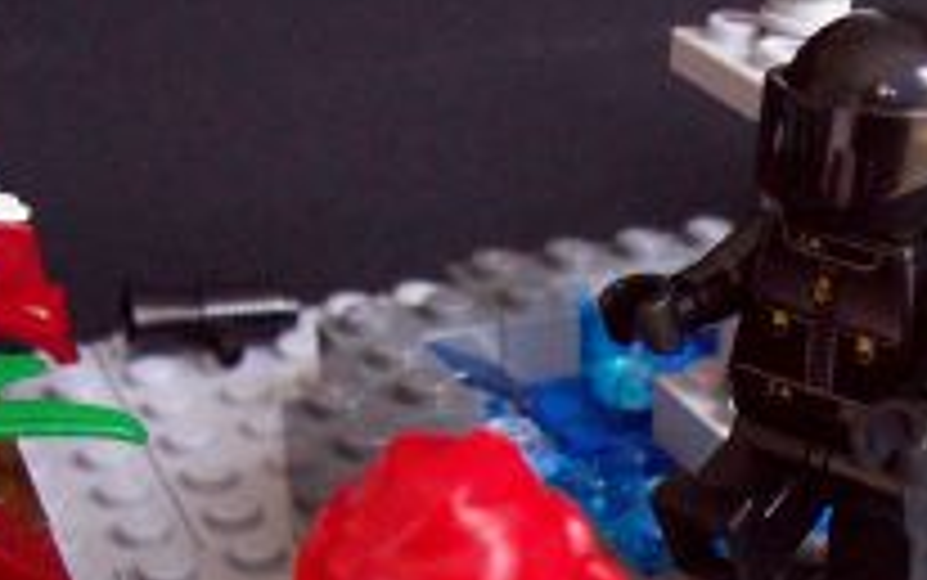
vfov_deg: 17.0
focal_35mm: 74
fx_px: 1871
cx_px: 688
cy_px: 654
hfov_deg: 27.5
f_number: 2.7
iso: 160
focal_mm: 6
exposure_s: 1/8
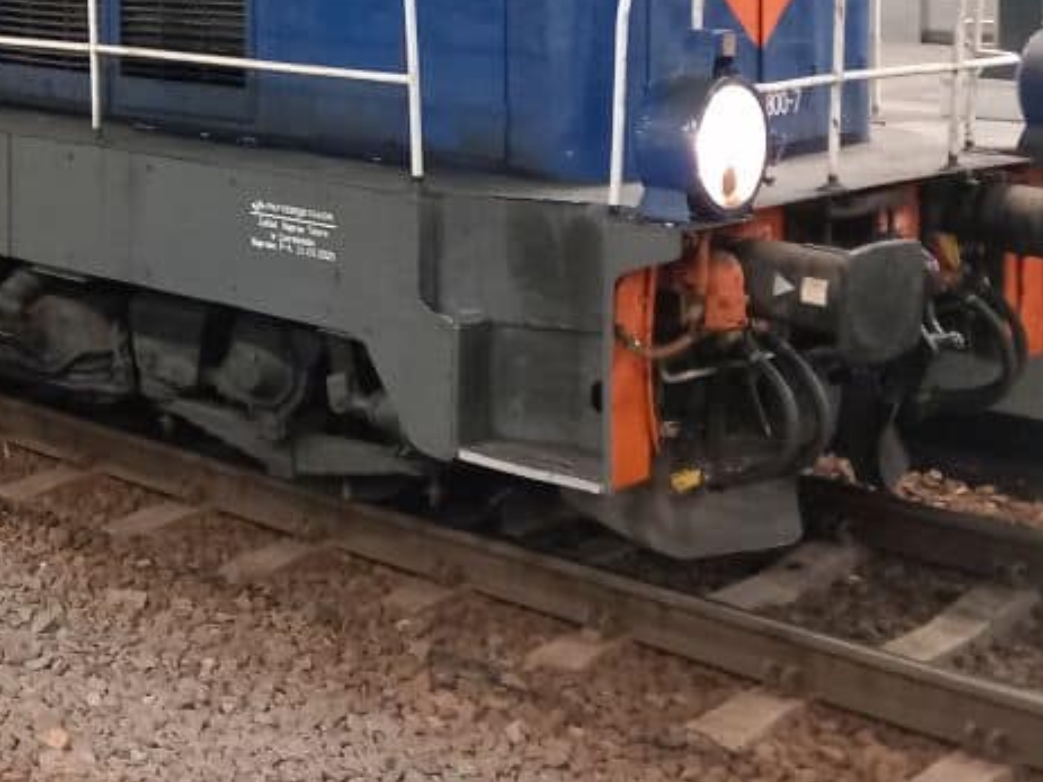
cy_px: -151
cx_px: -106
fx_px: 2109
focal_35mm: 70
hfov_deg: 25.7
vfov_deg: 19.8
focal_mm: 4
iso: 800
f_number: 1.8
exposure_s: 1/14.3
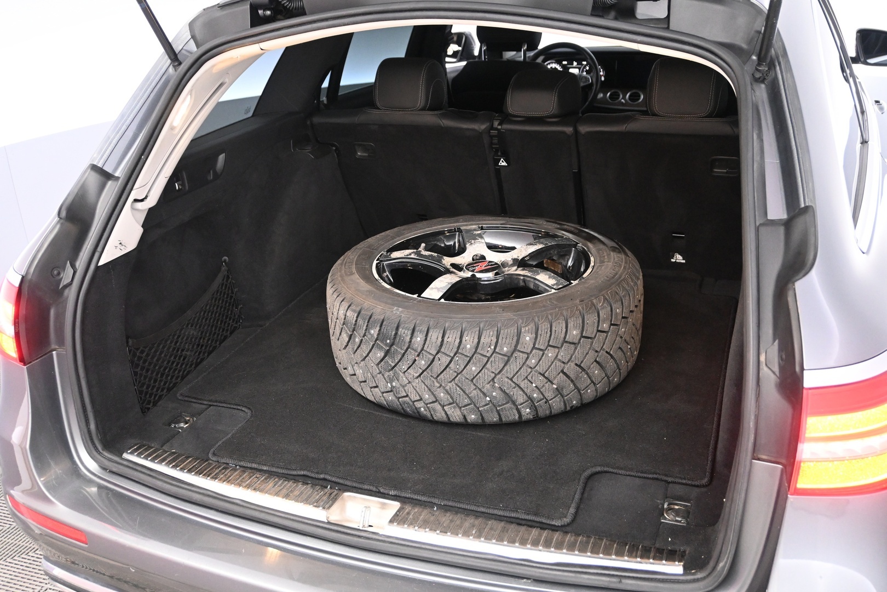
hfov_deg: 56.1
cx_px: 444
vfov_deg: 39.1
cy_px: 296
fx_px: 831
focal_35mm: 34
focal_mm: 22.5
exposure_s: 1/50
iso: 3200
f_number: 4
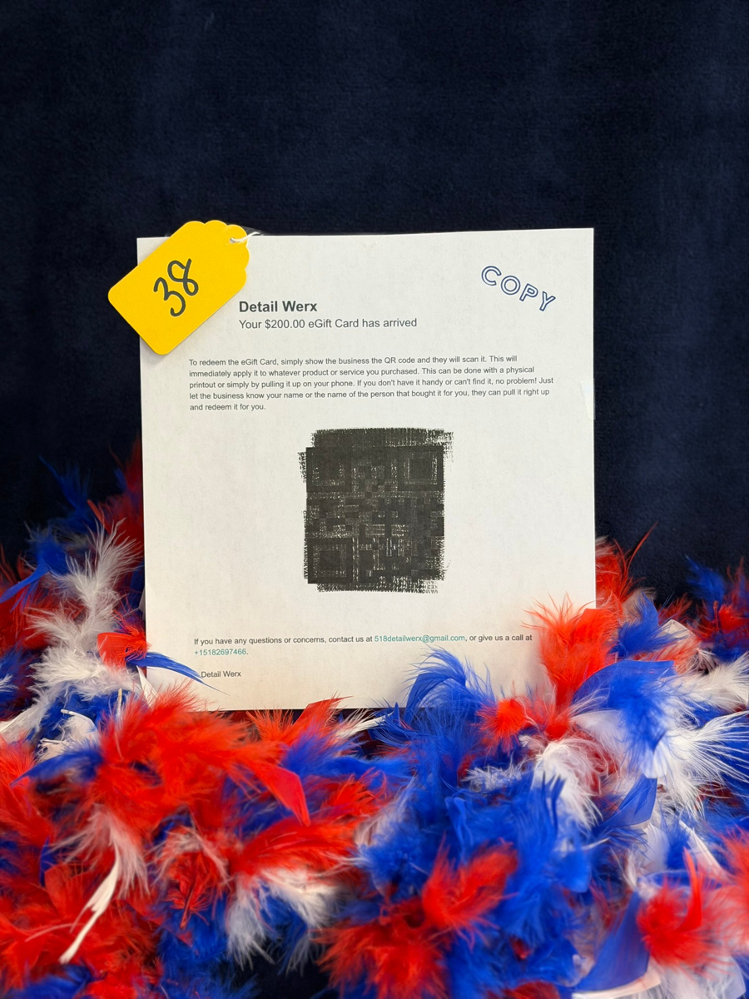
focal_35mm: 48
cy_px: 500
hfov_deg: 30.3
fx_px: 1385
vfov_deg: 39.7
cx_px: 374
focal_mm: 6.76
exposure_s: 1/60
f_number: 1.78
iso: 250
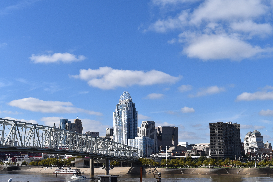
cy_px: 91
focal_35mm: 45
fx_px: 341
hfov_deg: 43.6
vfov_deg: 29.9
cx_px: 136
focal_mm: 30
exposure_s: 1/500
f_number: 11
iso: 200
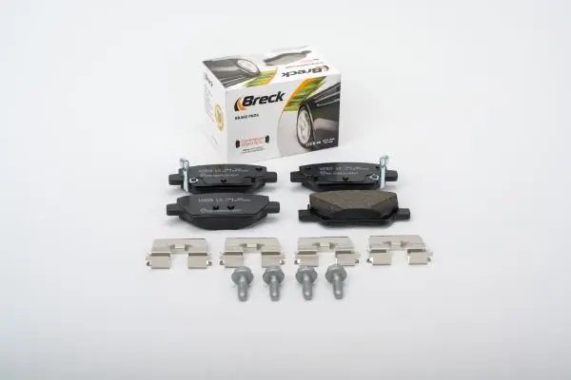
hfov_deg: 28.8
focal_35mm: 70
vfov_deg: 19.5
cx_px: 286
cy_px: 190
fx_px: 1110
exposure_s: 1/200
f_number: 11
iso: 64
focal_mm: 70
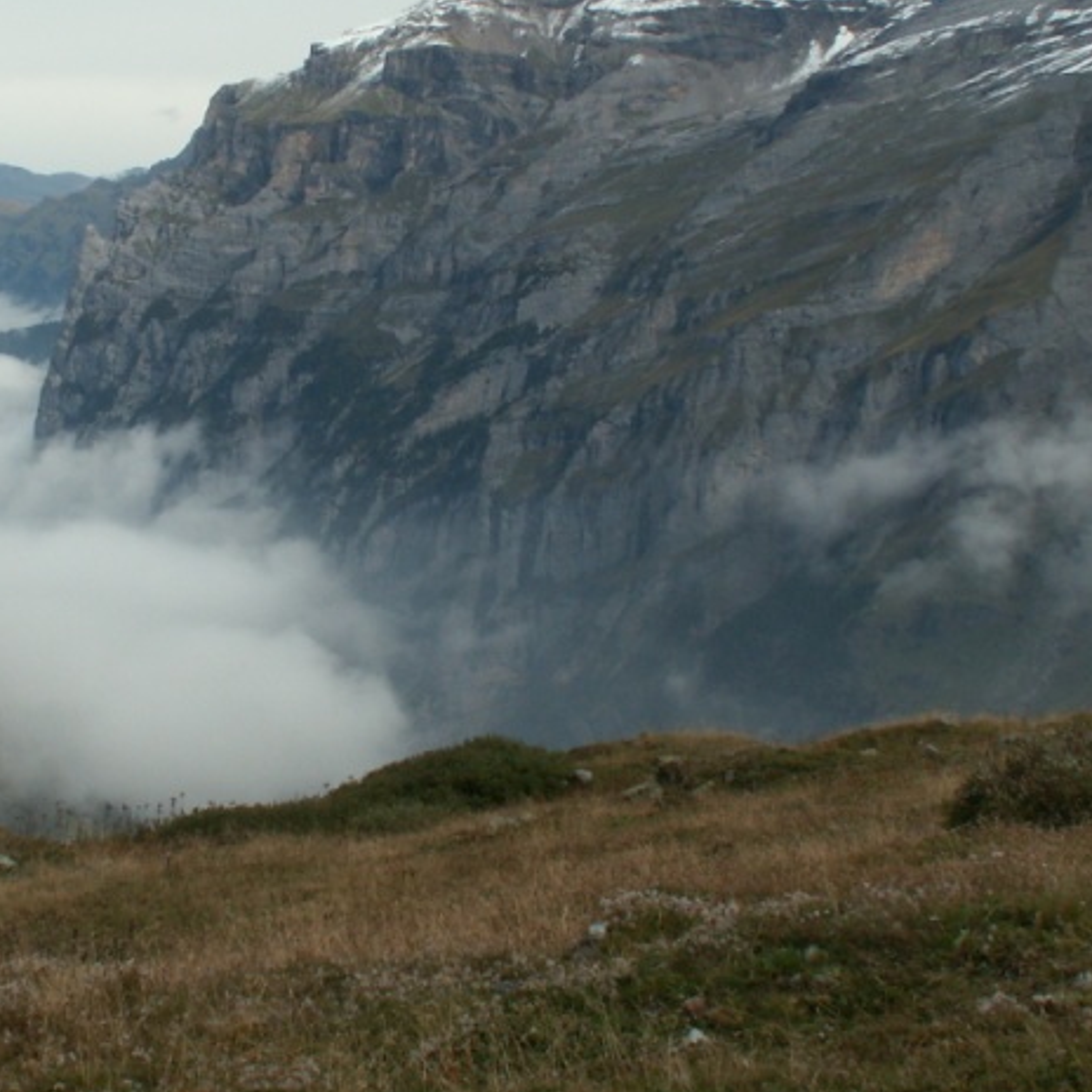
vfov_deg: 21.6
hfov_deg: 21.6
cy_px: 402
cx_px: 358
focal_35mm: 80
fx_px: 2855
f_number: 7.1
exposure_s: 1/250
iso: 50
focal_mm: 6.77
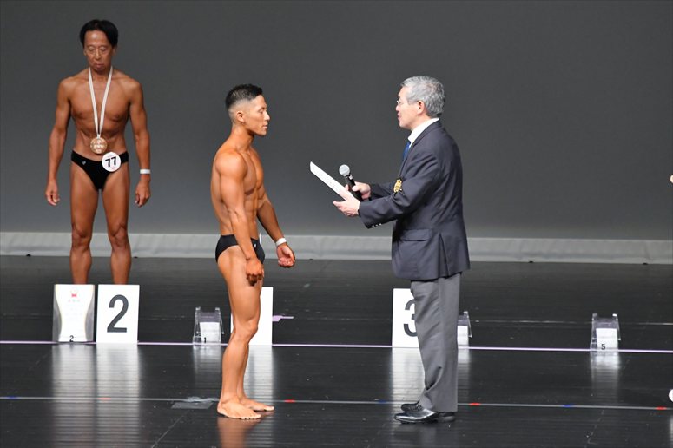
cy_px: 224
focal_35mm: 315
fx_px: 5886
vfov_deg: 4.4
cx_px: 336
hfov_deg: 6.5
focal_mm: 210
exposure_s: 1/400
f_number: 5.6
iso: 5000
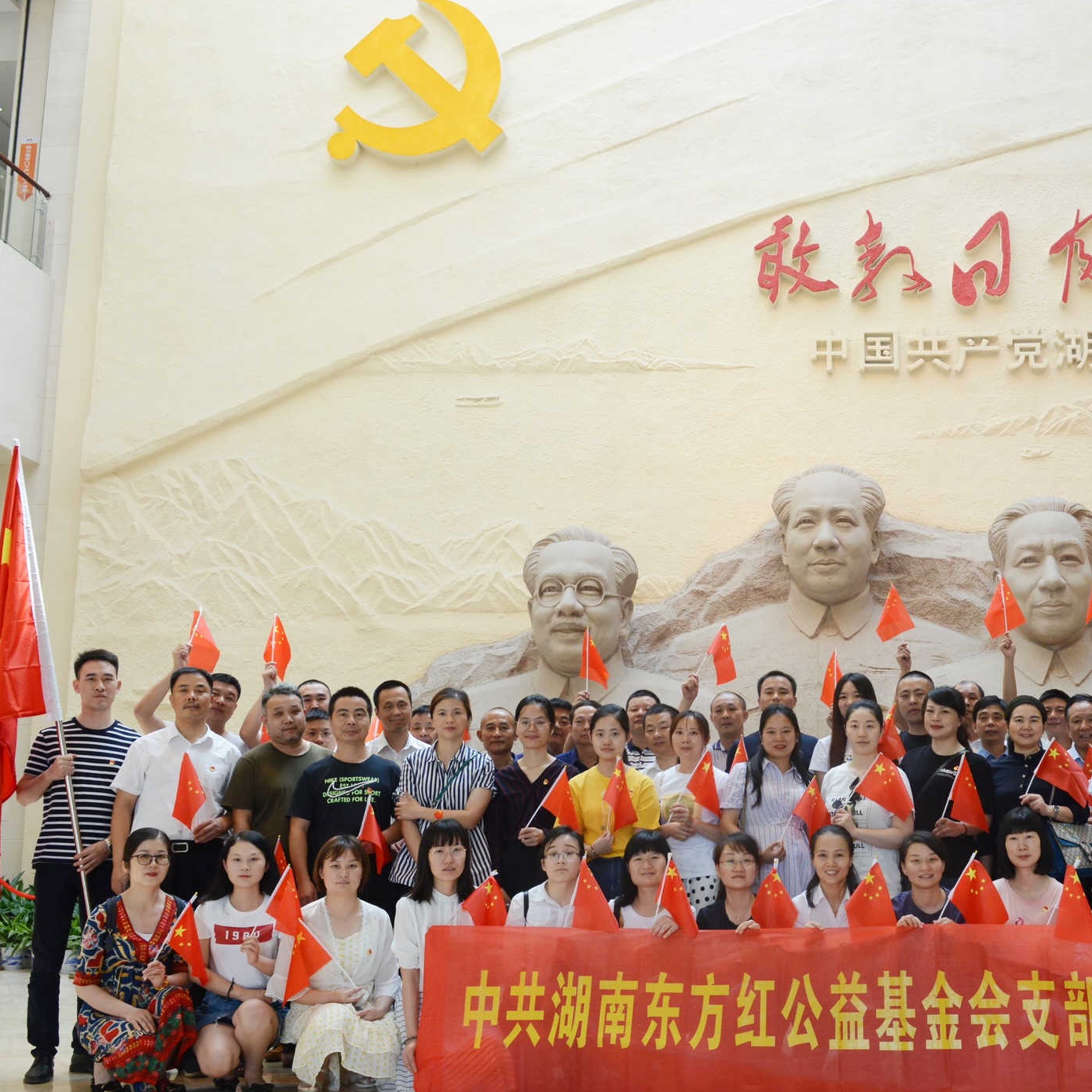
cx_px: 821
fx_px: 1356
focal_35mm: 38
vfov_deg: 43.8
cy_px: 582
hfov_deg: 42.5
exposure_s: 1/125
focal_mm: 27
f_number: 5.6
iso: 1600
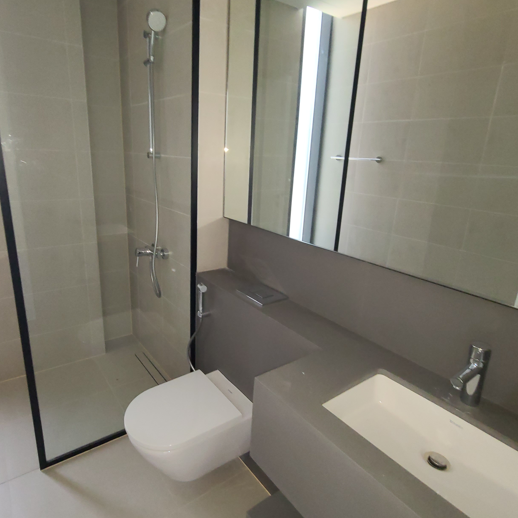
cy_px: 264
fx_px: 322
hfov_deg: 77.4
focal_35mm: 19
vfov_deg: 77.7
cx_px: 228
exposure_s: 1/40
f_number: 2.2
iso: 320
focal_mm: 2.2
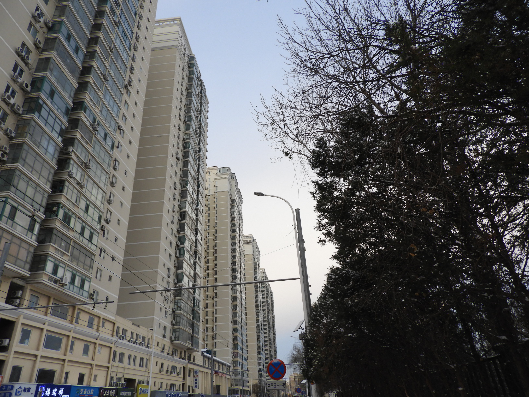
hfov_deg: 71.6
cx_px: 264
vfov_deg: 56.8
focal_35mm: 24
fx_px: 367
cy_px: 198
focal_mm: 4.3
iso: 100
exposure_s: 1/250
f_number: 3.3
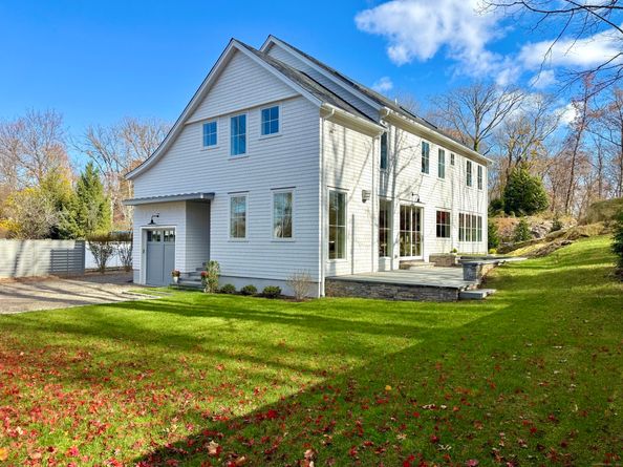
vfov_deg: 56.8
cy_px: 234
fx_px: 432
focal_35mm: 24
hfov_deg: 71.6
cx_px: 312
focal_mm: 6.76
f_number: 1.78
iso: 80
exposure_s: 1/3145
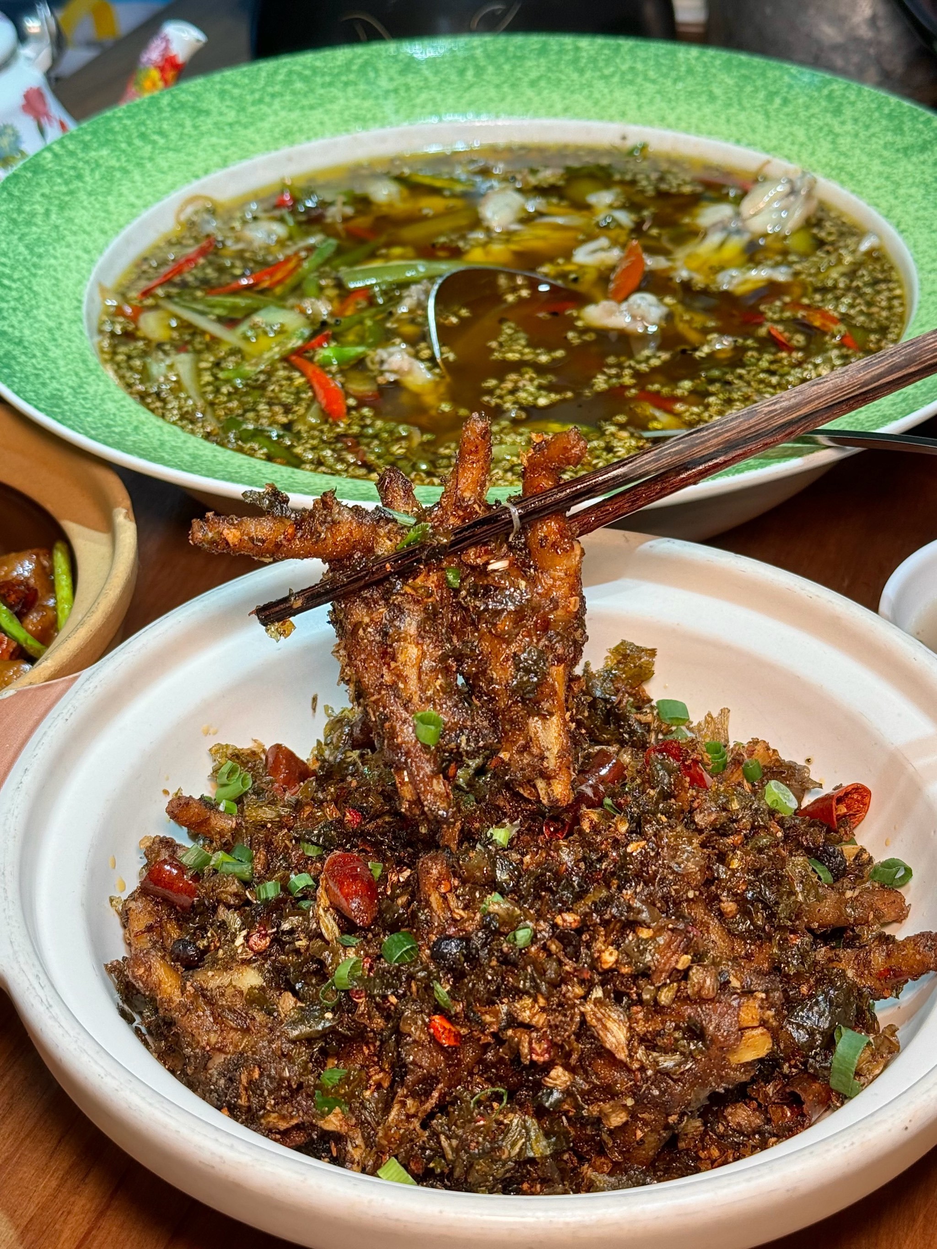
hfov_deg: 30.3
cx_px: 468
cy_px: 624
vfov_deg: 39.7
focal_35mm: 48
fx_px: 1732
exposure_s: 1/224
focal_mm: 6.76
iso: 64
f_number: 1.78
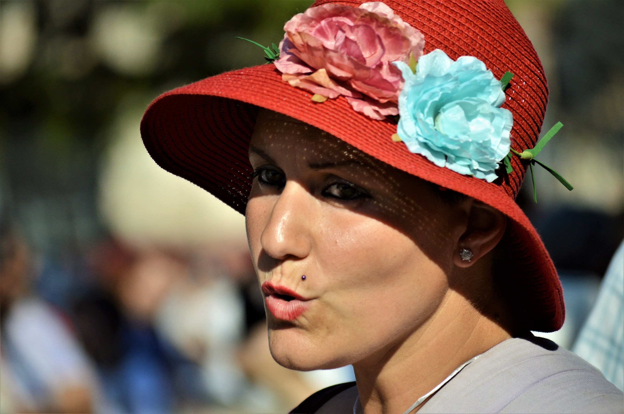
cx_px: 312
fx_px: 5195
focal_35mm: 300
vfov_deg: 4.6
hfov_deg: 6.9
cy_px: 207
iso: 400
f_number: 5.6
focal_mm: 200
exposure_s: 1/2000
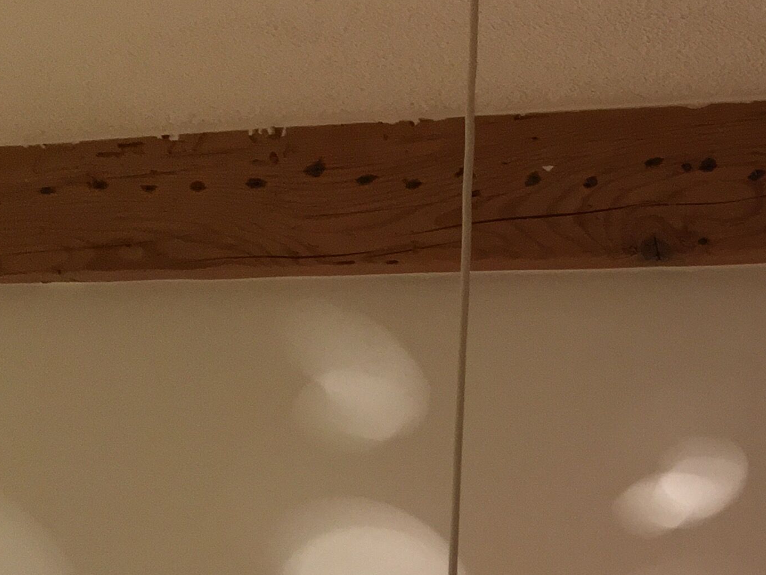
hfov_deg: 21.5
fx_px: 1881
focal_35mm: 85
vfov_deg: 16.5
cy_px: 722
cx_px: 903
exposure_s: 1/33
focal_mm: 4.15
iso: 200
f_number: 2.2
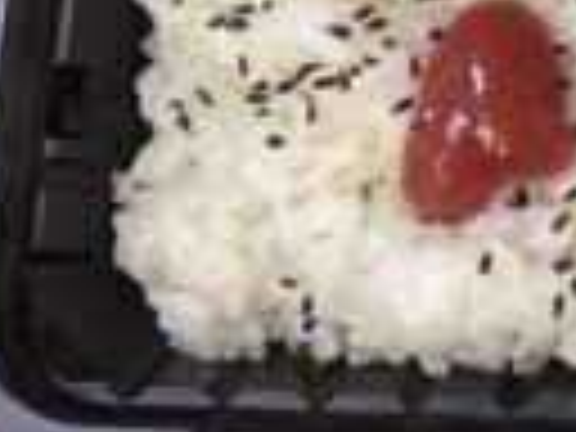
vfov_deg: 15.6
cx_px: 781
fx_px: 1514
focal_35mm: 91
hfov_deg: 19.6
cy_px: -101
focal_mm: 3.3
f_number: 2.4
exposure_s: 1/60
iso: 200
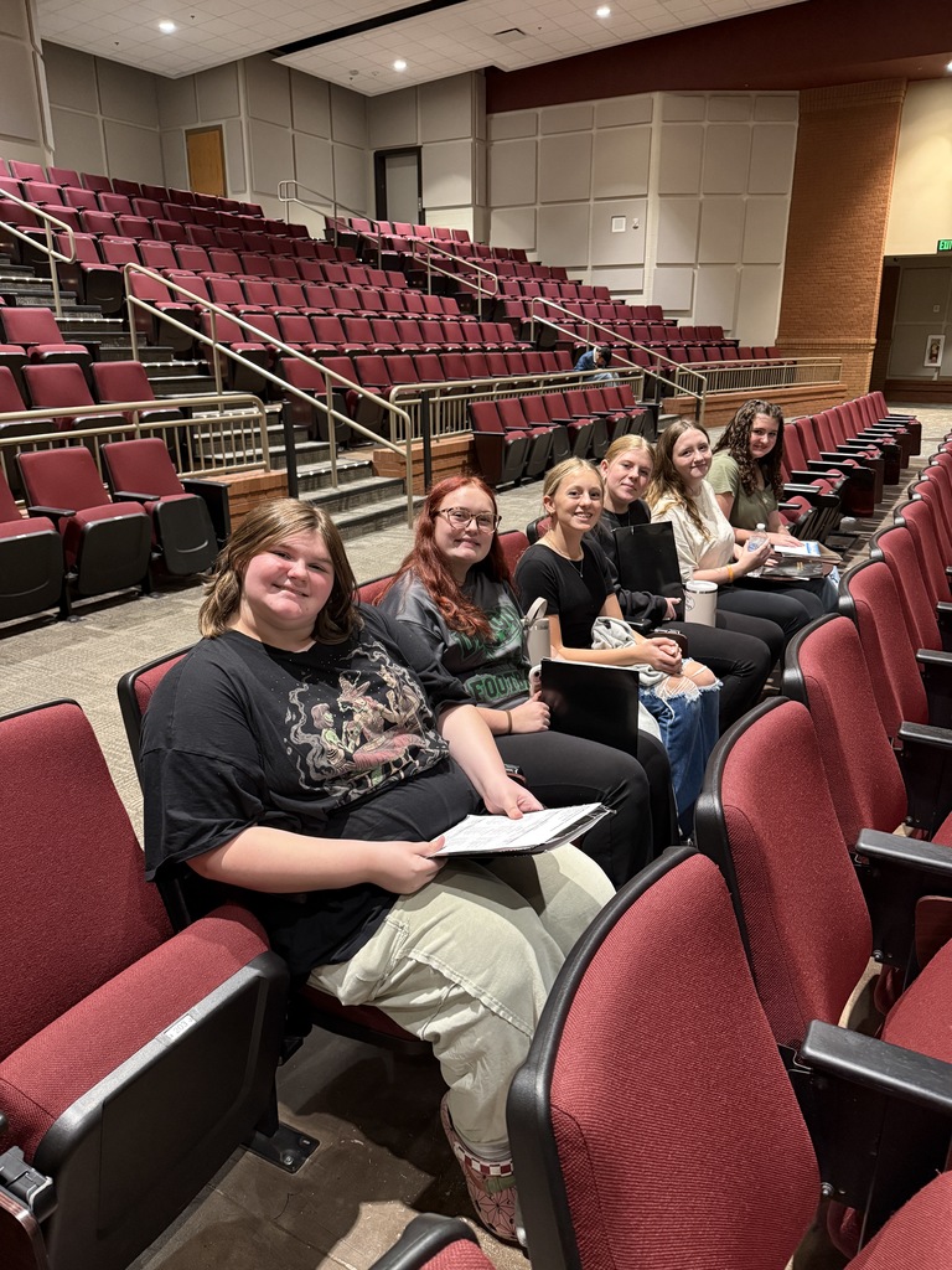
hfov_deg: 56.8
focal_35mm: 24
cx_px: 476
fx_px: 880
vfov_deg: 71.6
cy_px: 635
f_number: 1.78
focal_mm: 6.76
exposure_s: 1/60
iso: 500
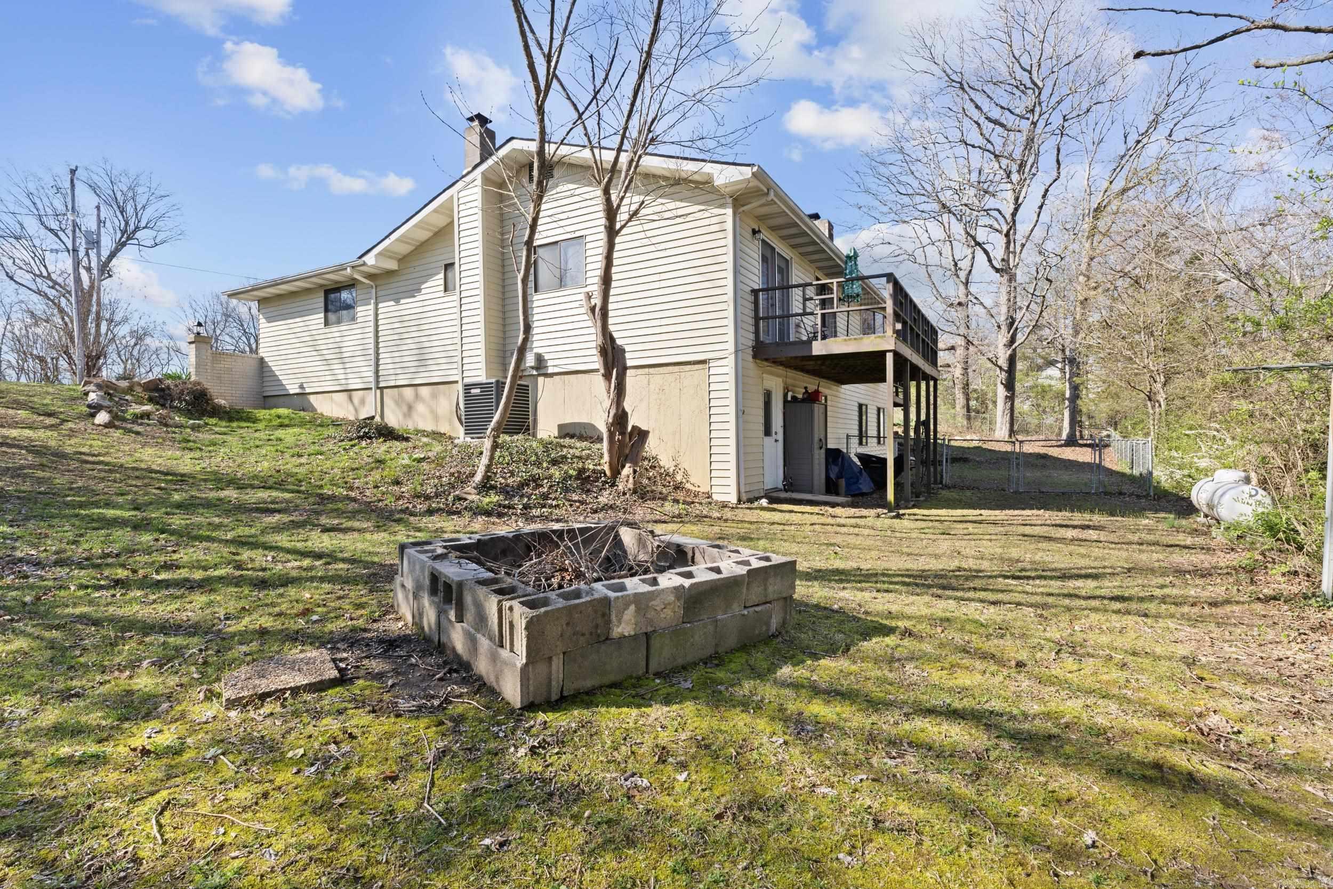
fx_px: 633
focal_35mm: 17
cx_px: 666
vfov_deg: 70.1
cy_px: 444
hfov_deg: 92.9
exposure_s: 1/80
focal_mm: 11.4
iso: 200
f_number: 9
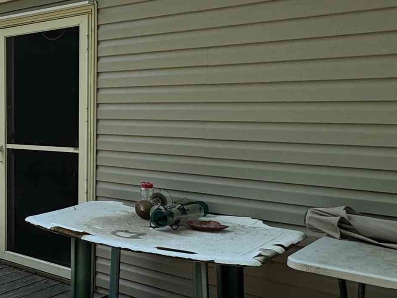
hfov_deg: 33.9
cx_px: -71
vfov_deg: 31.5
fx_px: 527
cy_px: 142
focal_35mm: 46
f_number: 2.2
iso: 40
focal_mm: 2.22
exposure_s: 1/409
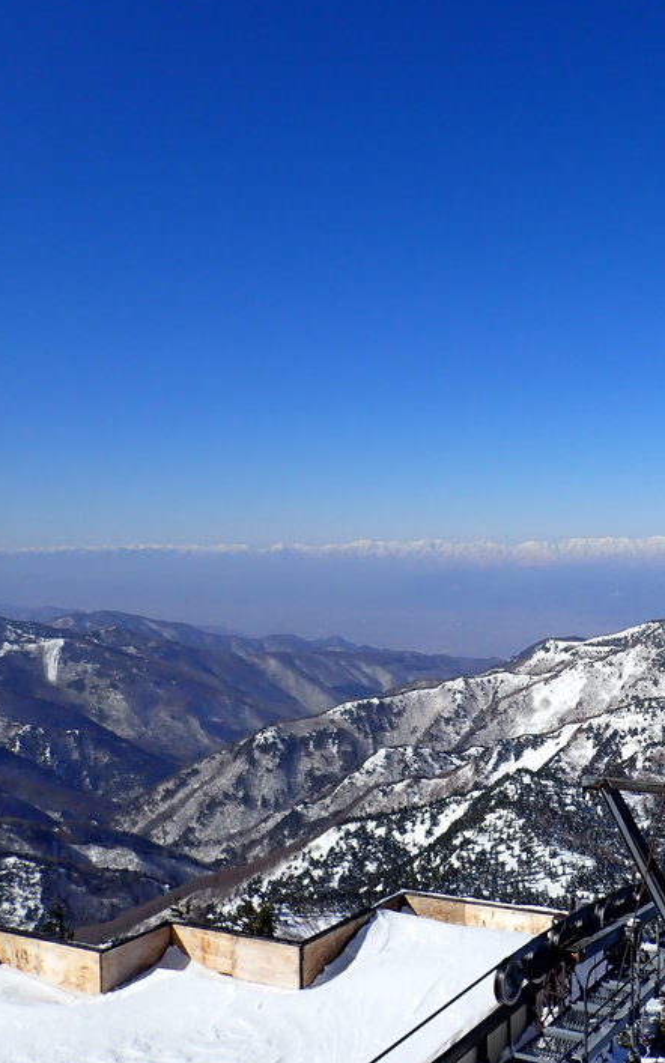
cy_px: 535
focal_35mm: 36
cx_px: 618
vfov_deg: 54.0
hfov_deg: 33.2
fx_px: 1044
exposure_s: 1/400
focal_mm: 4.5
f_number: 8
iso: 100
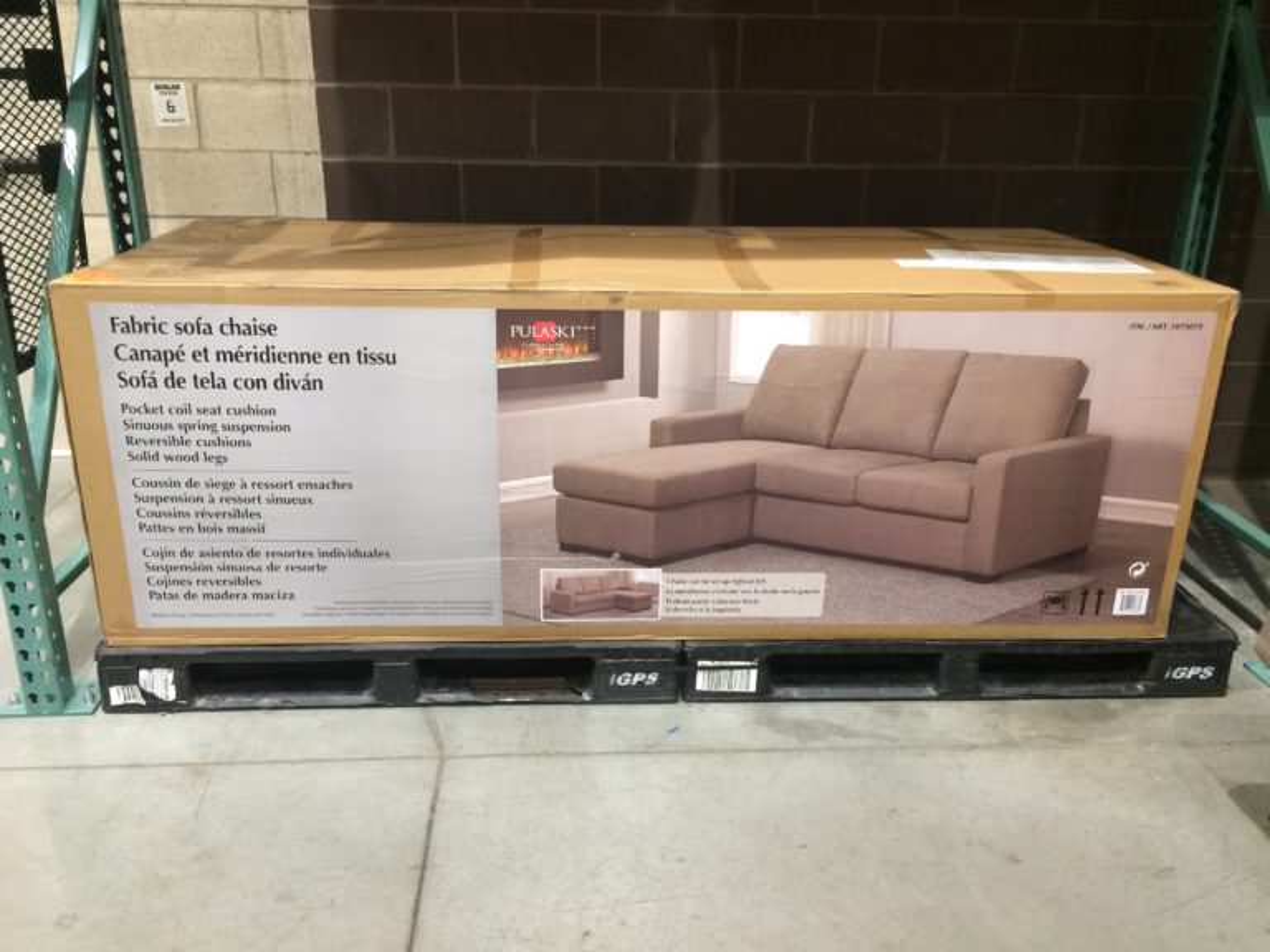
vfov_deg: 48.2
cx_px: 635
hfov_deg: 61.7
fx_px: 1064
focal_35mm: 29
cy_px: 476
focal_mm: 4.15
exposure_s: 1/30
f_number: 2.2
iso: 160
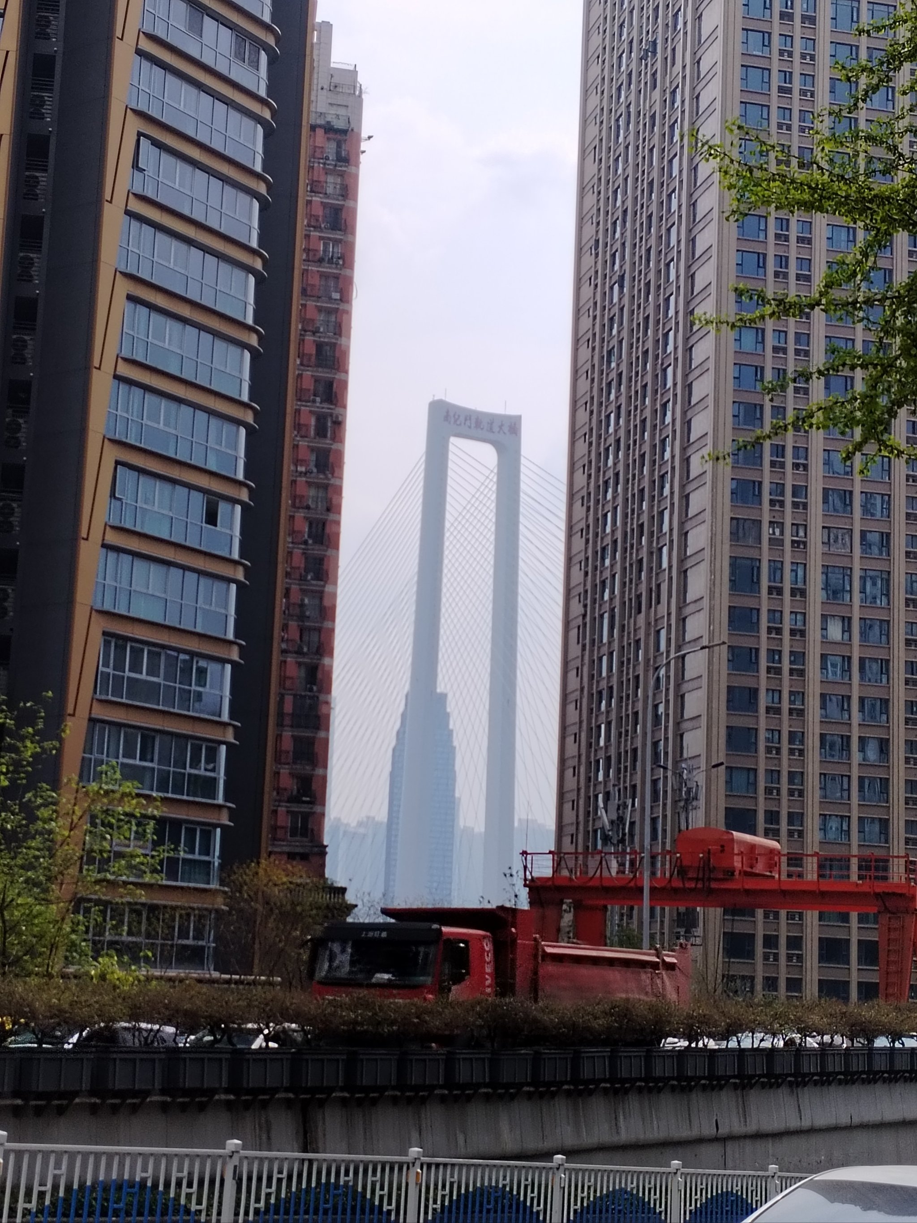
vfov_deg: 33.2
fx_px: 2049
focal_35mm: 58
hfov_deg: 25.2
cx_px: 458
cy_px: 612
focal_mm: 4.26
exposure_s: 1/3333
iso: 100
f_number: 1.8
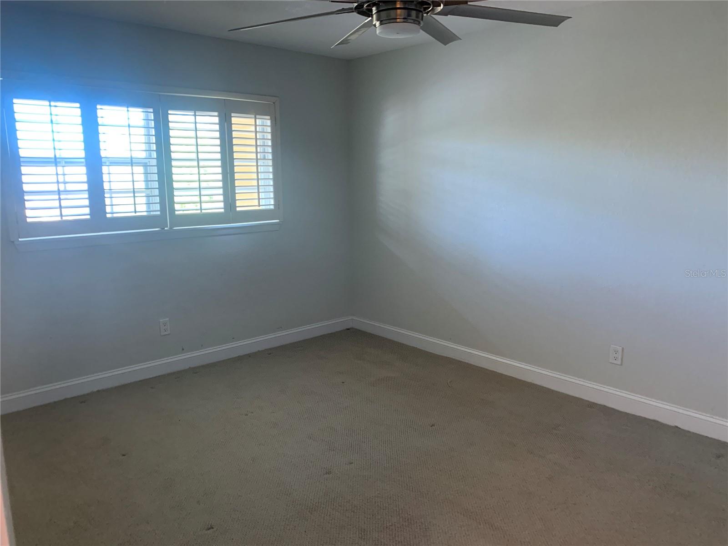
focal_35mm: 26
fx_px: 547
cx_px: 364
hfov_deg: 67.3
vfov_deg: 53.1
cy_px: 273
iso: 160
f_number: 1.8
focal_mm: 4.25
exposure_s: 1/60
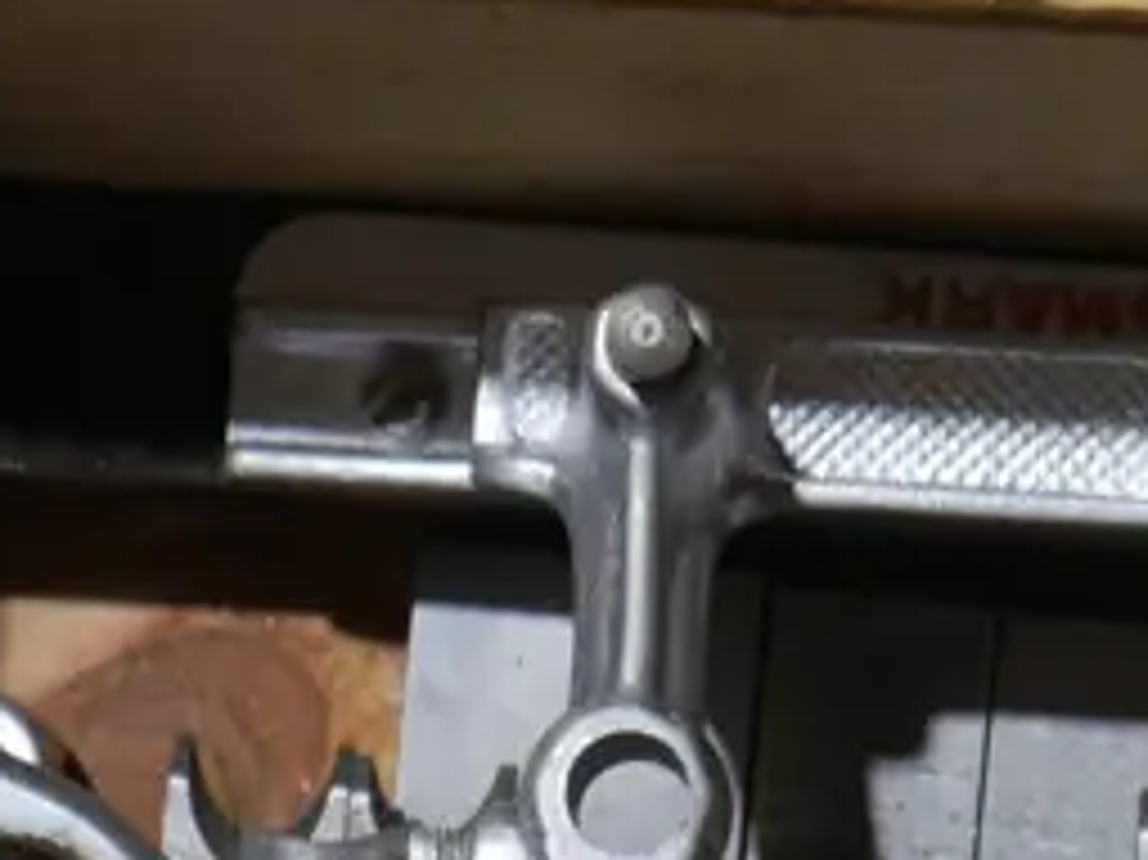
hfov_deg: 9.8
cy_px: 1358
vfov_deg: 7.2
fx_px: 6663
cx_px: 873
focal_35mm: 201
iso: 400
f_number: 5.3
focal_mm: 25
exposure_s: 1/60
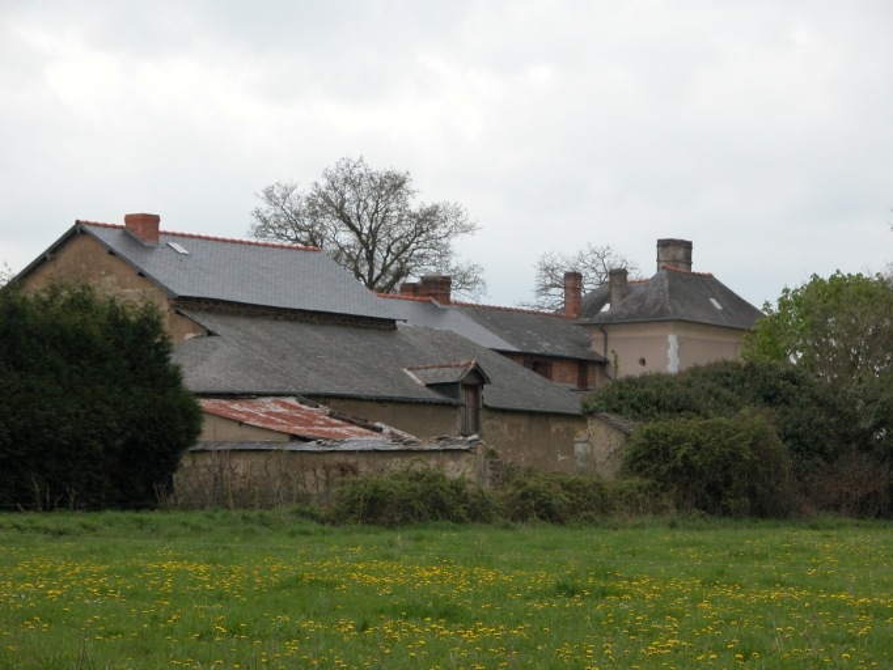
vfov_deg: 10.9
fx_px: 3510
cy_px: 335
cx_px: 446
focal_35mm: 136
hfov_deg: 14.5
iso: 100
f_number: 4.3
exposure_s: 1/437
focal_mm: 34.7
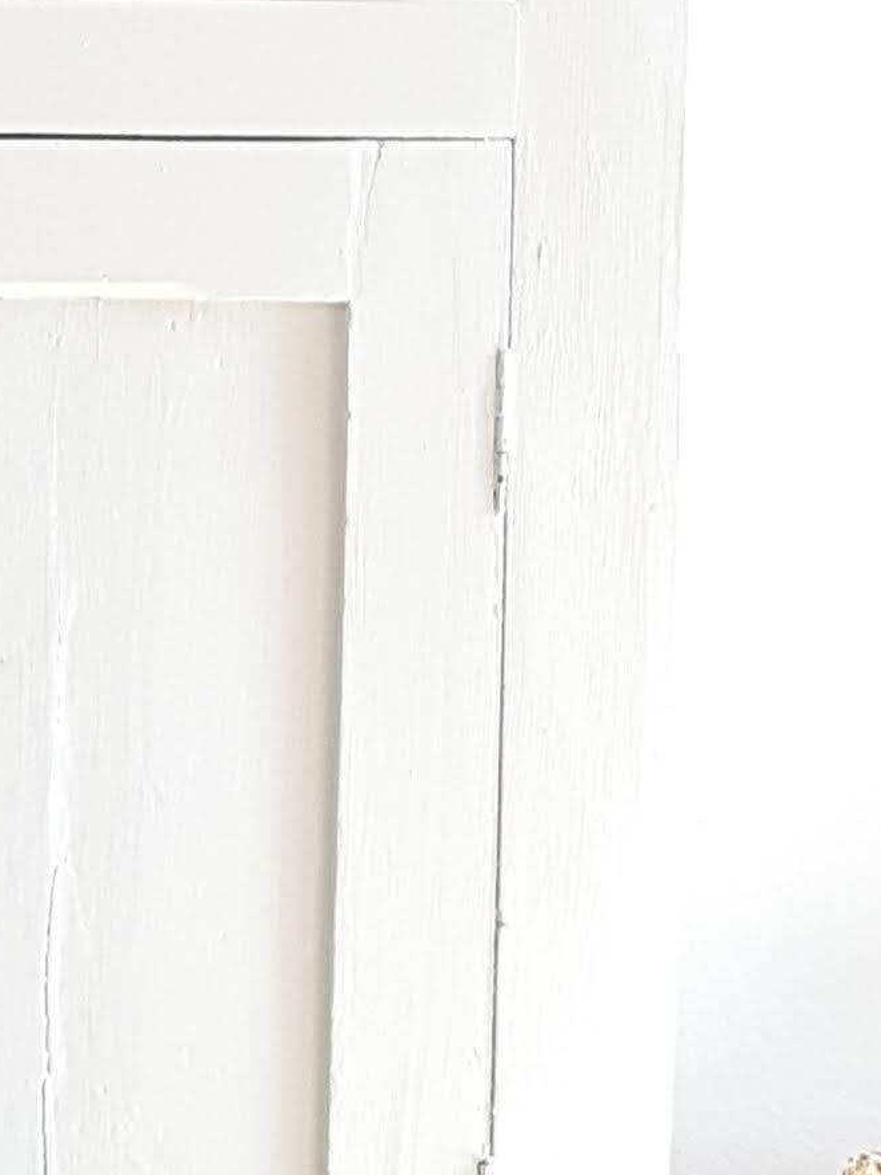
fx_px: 4037
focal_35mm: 119
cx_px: -518
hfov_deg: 11.8
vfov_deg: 16.3
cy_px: 65
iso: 80
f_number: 1.7
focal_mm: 4.2
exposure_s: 1/100
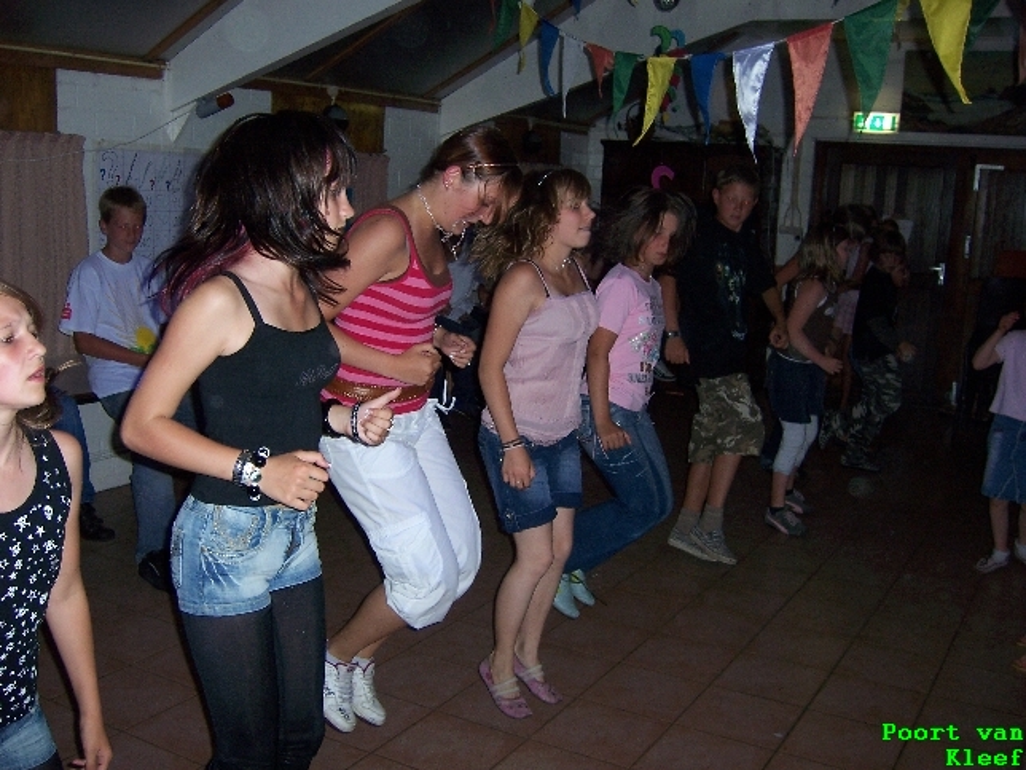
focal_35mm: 36
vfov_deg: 39.7
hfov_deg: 51.4
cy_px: 385
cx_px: 513
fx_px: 1067
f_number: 2.8
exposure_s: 1/60
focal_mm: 6.2
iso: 125
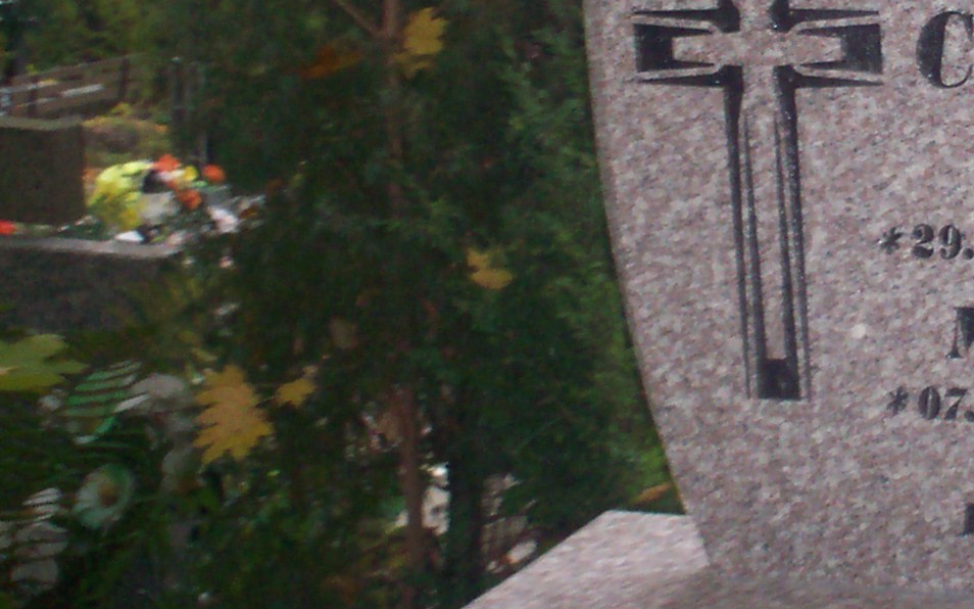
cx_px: 1021
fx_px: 2734
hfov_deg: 19.5
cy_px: 62
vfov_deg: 12.6
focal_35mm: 103
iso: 140
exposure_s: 1/60
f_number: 4.5
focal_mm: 6
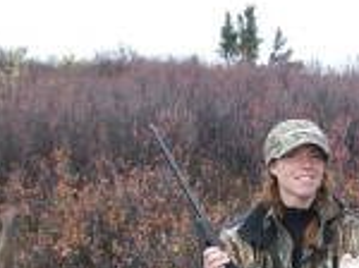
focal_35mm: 138
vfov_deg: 10.6
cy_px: 296
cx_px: 328
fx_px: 1429
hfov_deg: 14.2
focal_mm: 7.6
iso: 64
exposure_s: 1/125
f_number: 3
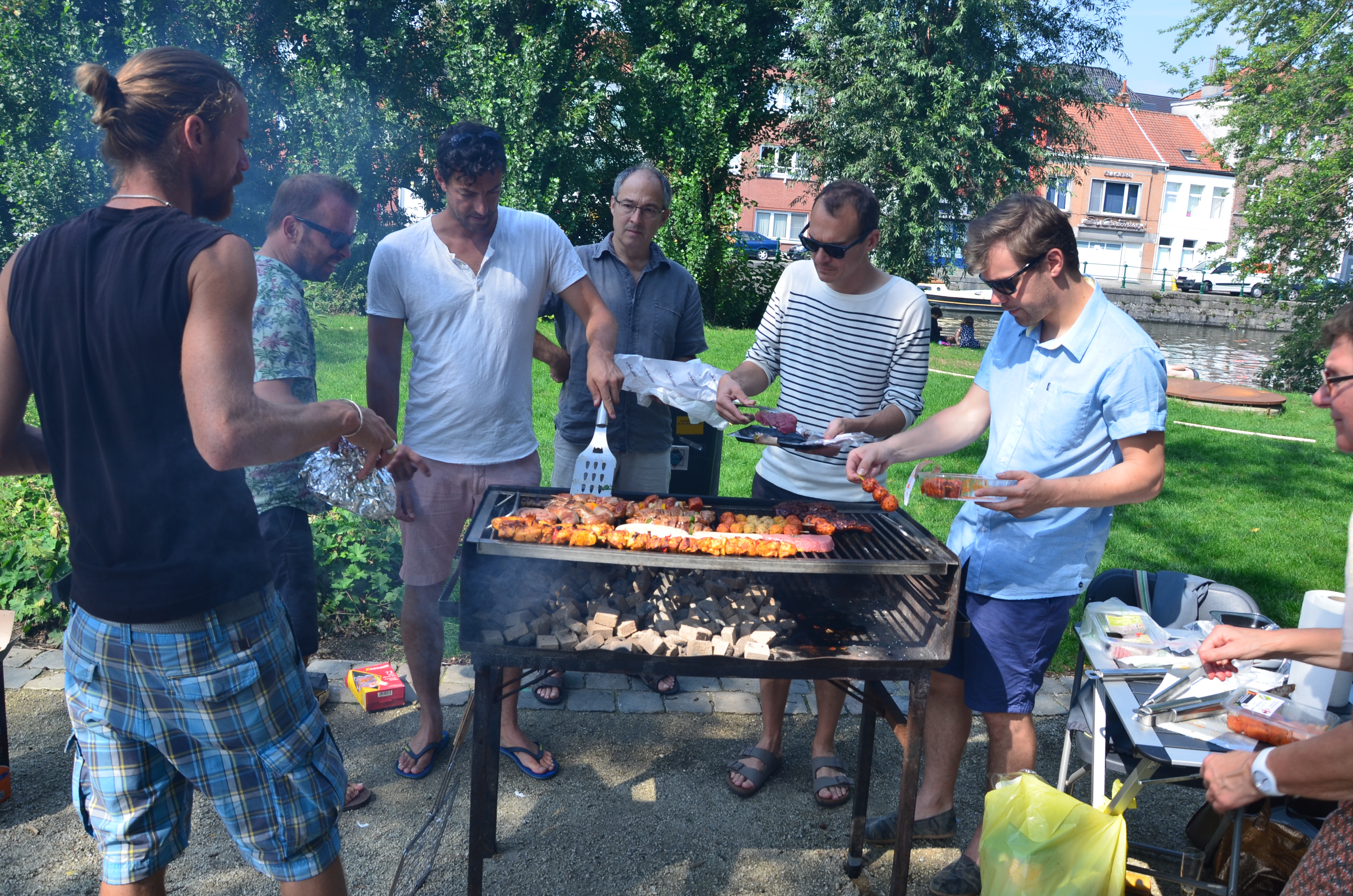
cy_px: 448
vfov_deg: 47.7
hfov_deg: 67.5
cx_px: 676
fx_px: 1013
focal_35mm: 27
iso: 200
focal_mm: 18
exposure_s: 1/250
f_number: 8
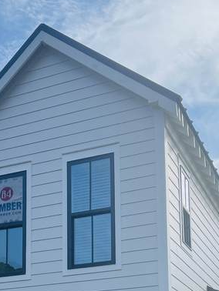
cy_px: 308
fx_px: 556
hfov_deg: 22.1
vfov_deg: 27.3
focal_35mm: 66
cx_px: 66
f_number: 1.6
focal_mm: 5.1
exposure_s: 1/3521
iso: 50
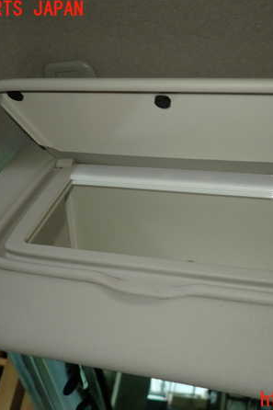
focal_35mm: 35
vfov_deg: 54.5
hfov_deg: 37.2
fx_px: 398
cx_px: 192
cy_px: 205
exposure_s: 1/60
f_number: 2
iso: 200
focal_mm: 4.5
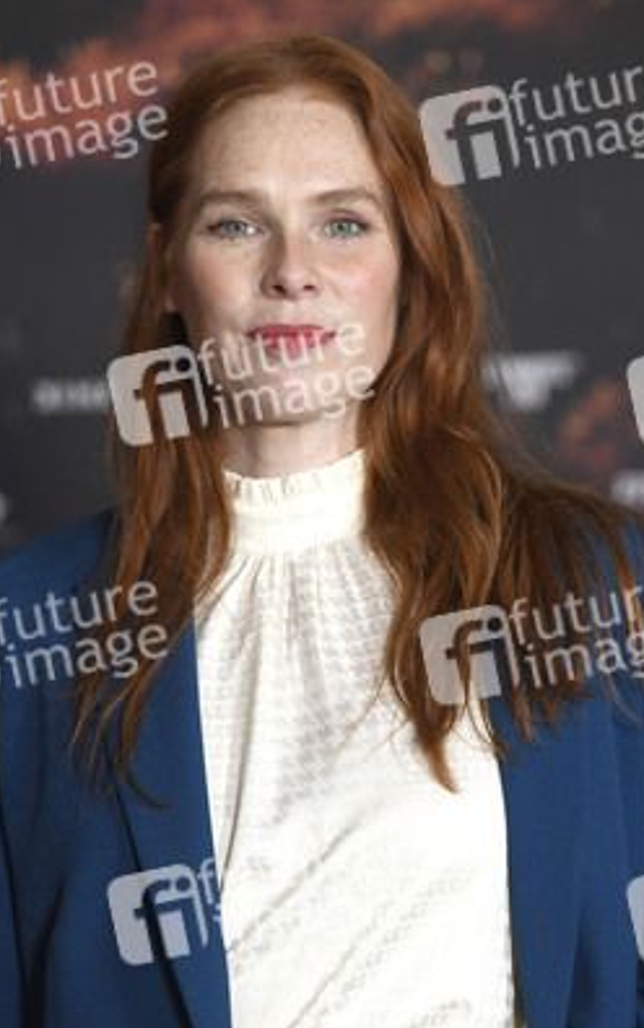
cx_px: 317
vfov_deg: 14.5
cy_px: 514
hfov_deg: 9.1
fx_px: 4038
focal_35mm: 144
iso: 1250
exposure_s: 1/400
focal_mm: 140
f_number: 4
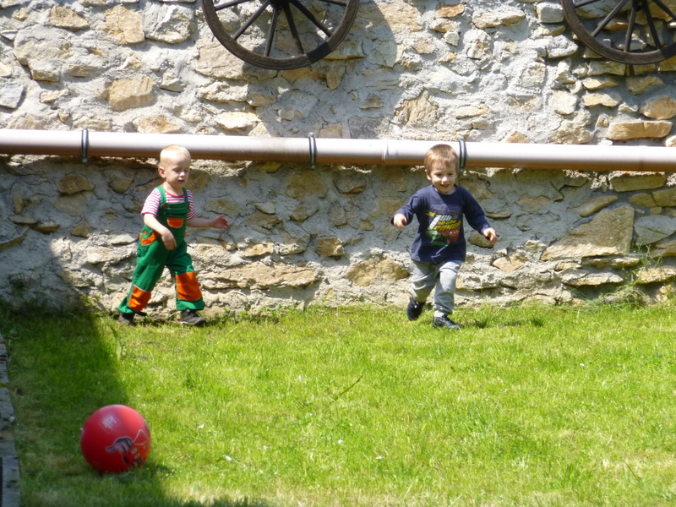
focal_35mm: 133
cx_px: 338
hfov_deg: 14.8
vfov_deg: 11.1
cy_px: 254
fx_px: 2597
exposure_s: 1/160
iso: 100
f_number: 5.8
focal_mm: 23.7
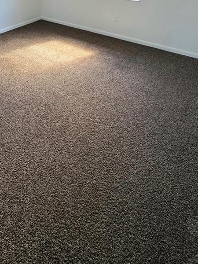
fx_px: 198
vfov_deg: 53.3
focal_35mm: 26
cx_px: 73
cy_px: 1
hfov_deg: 52.4
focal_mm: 2.2
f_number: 1.9
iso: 100
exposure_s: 1/120
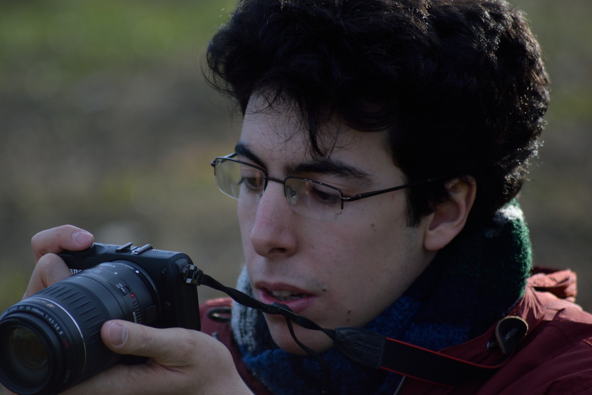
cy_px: 198
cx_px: 296
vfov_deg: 3.1
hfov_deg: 4.6
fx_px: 7399
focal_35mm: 450
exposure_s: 1/1250
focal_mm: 300
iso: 400
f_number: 5.6
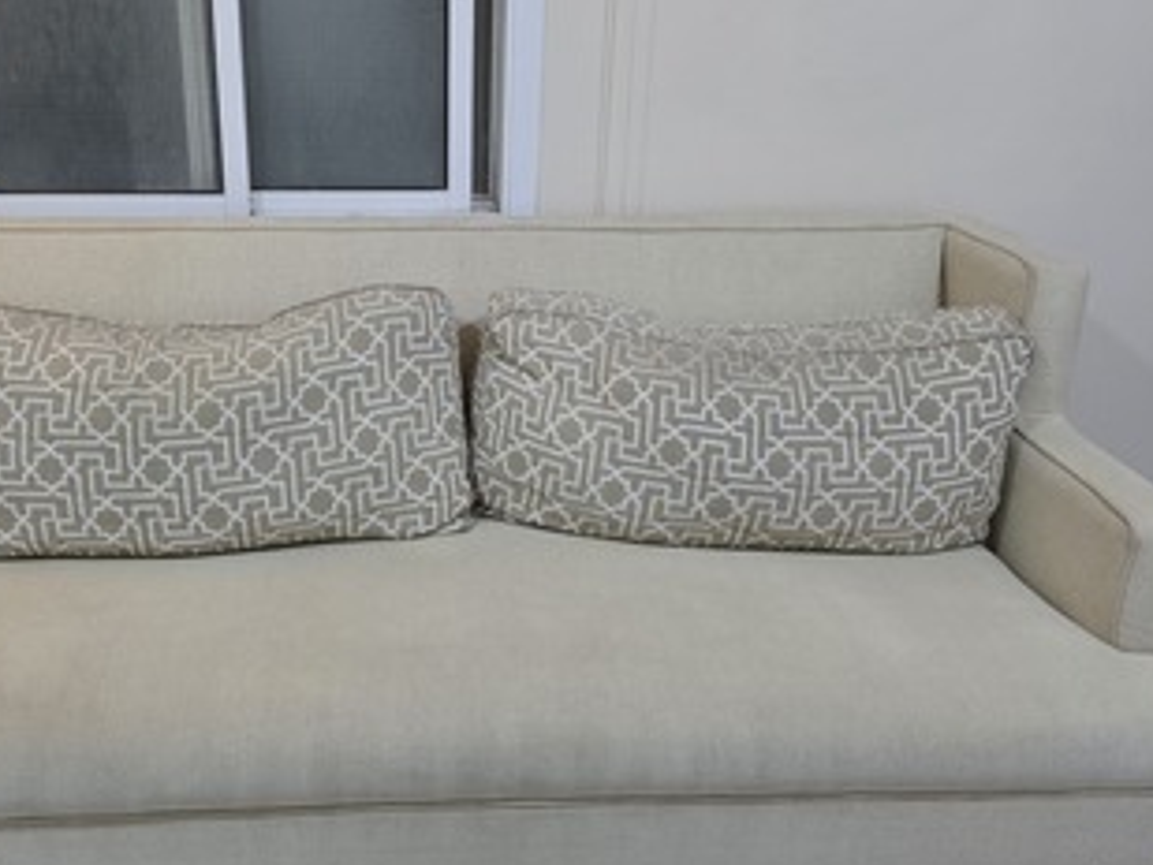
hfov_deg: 53.4
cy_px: 334
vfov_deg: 41.6
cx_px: 442
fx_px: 1133
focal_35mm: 34
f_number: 1.7
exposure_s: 1/120
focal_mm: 6.3
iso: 250
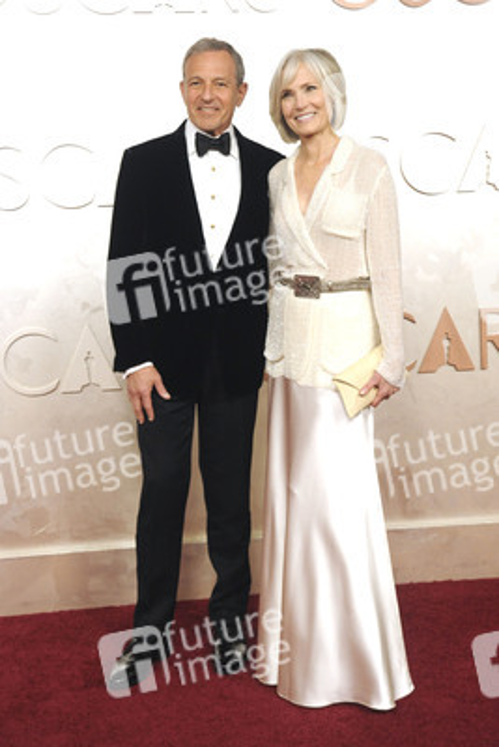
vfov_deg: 39.6
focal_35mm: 50
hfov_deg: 27.0
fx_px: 1039
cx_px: 250
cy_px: 374
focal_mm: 50
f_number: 6.3
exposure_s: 1/250
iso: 2500
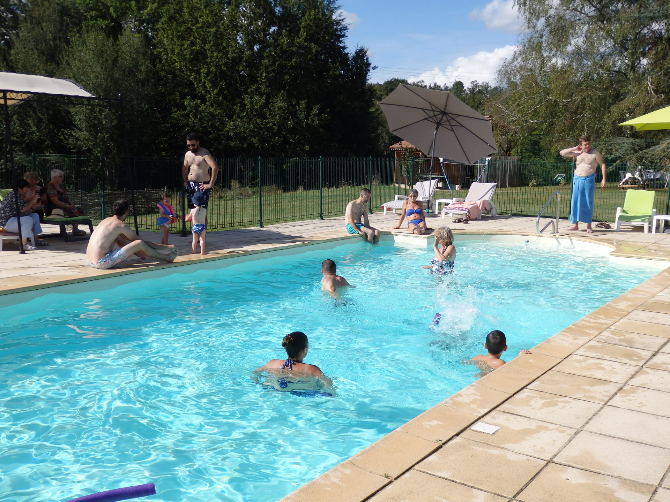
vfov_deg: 38.7
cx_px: 335
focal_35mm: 37
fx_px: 716
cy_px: 251
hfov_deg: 50.1
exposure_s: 1/160
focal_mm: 6.6
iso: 100
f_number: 10.1
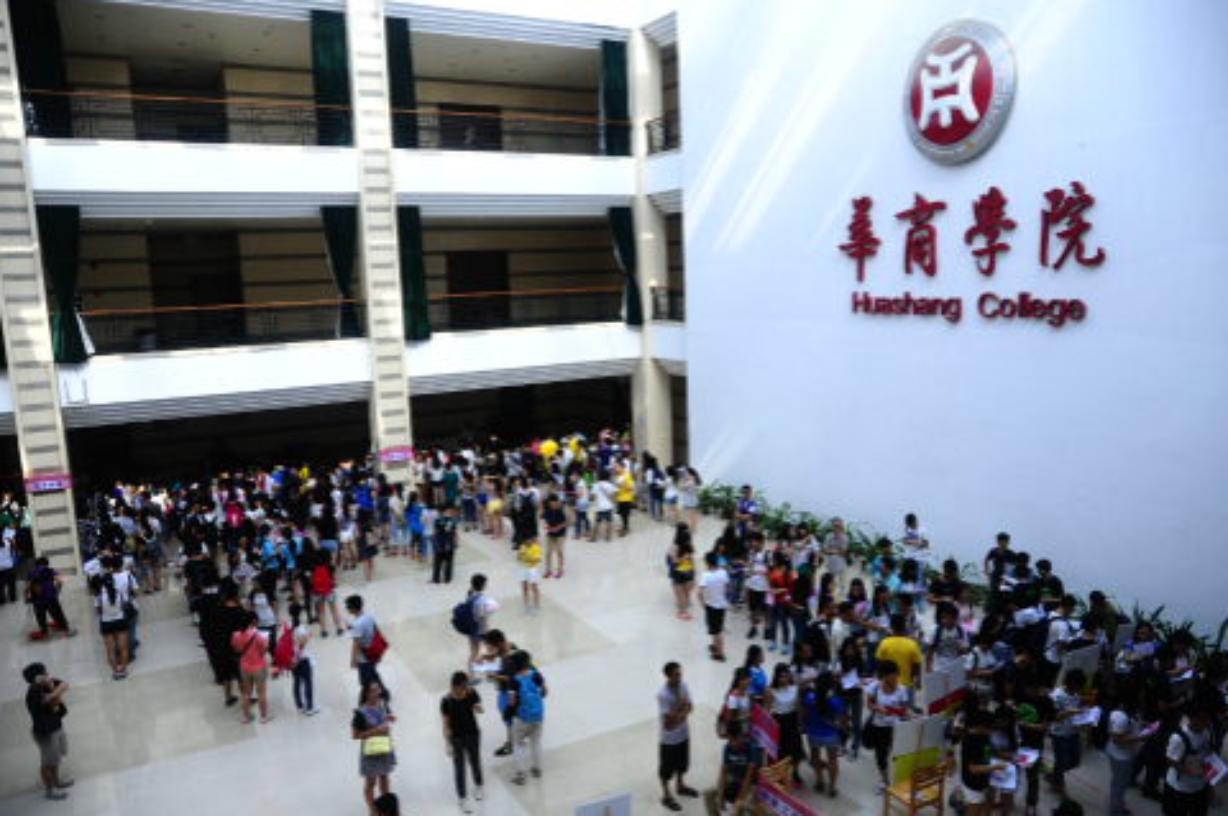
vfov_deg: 51.2
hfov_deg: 71.5
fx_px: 852
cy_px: 412
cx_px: 632
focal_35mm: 25
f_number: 4
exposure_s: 1/60
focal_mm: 24
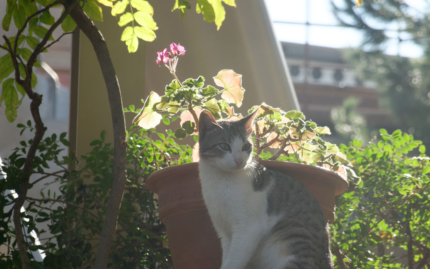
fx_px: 2497
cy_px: 163
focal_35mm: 213
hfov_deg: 9.8
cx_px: 229
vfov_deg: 6.2
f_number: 4.5
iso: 125
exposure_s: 1/250
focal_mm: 66
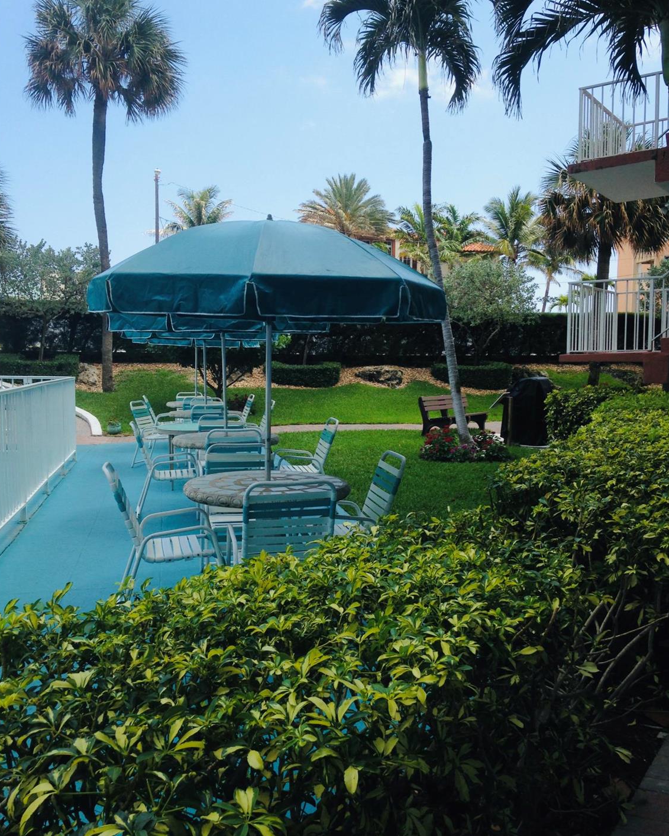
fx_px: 866
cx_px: 332
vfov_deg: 51.5
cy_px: 425
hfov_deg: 42.2
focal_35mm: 35
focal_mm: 4.12
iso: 50
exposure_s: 1/821
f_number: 2.4
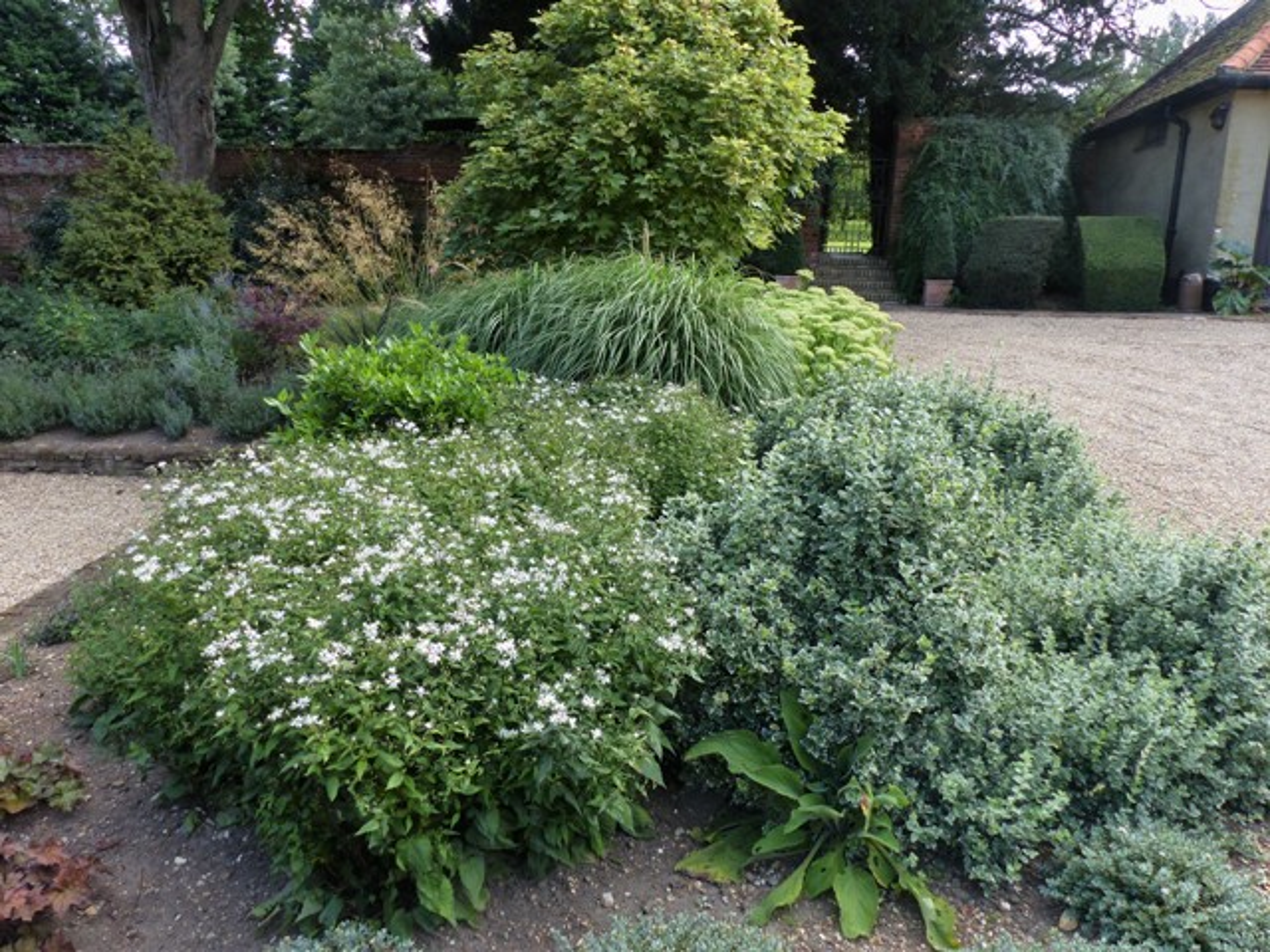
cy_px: 476
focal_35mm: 25
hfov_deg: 69.4
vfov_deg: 54.9
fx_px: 917
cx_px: 635
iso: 100
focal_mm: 4.5
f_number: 4
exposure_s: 1/125
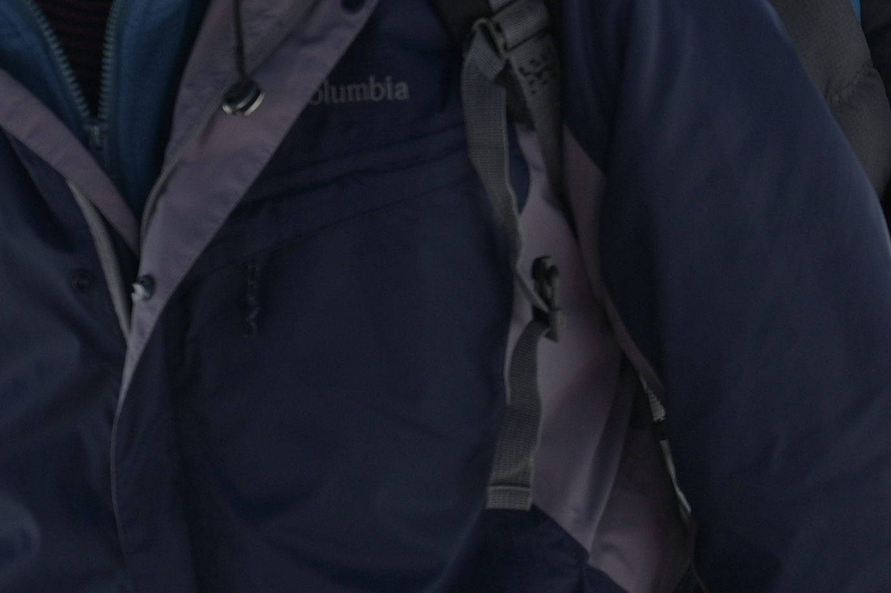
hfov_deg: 8.3
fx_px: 6061
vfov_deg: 5.6
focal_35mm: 245
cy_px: -161
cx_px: 1043
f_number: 5.6
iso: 125
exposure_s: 1/1600
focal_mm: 56
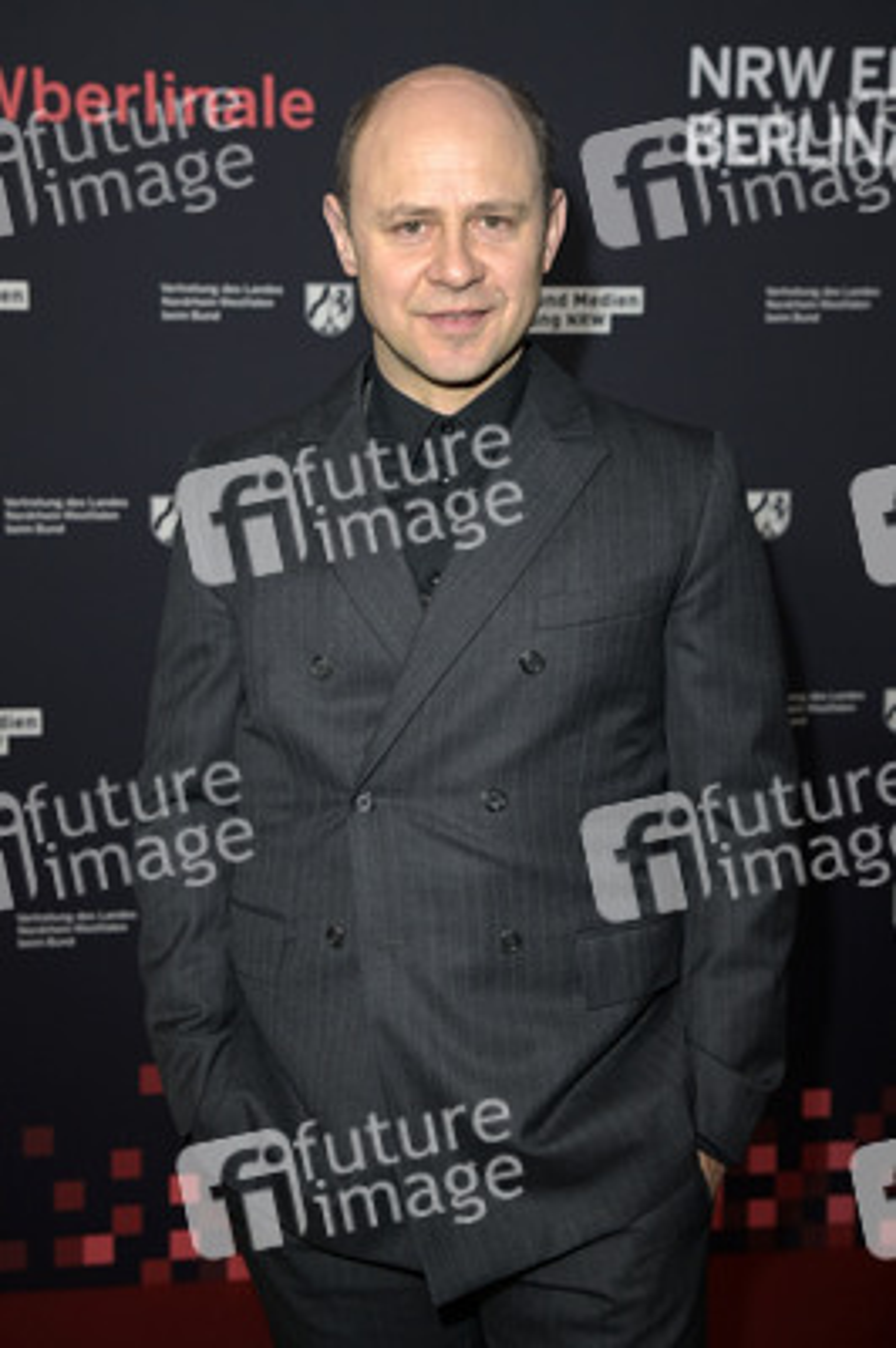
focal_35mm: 44
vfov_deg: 44.5
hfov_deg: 30.5
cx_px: 448
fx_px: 1645
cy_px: 674
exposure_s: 1/250
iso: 1000
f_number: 5
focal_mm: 44
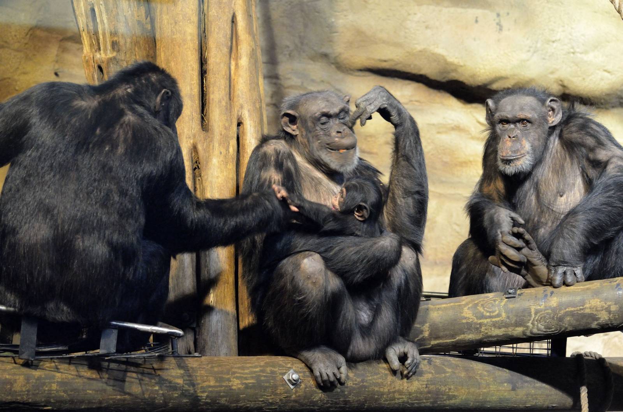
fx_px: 2073
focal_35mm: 120
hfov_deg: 17.1
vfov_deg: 11.4
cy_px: 206
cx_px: 312
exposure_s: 1/25
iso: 3200
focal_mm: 80
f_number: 4.5
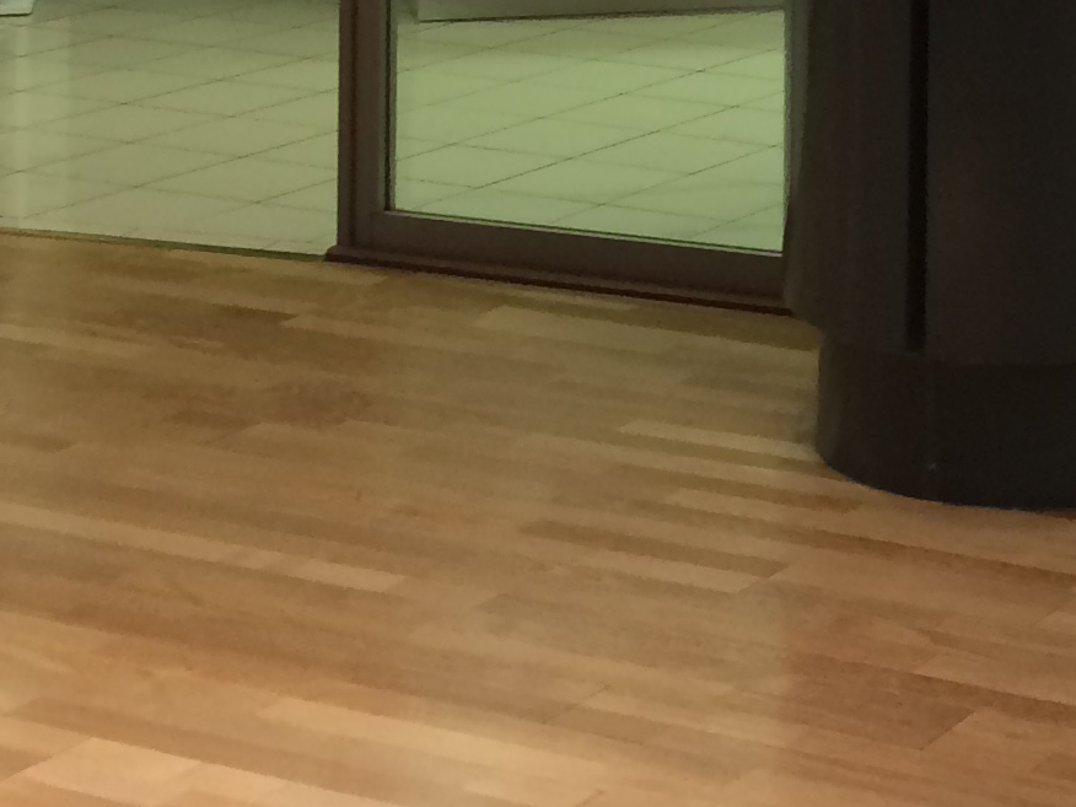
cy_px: -518
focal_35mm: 108
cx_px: 1263
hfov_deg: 17.4
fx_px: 3357
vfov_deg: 12.8
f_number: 2.2
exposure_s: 1/33
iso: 50
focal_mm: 4.15
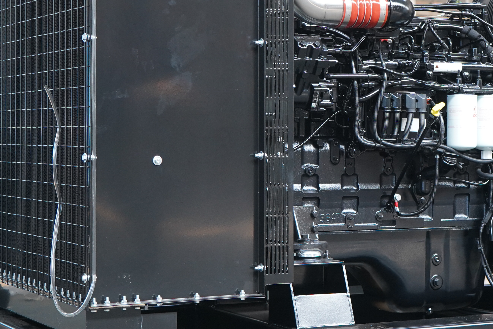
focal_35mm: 97
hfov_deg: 20.9
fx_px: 1328
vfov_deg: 14.1
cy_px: 135
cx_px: 371
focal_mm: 42
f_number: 4.5
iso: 1600
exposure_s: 1/160
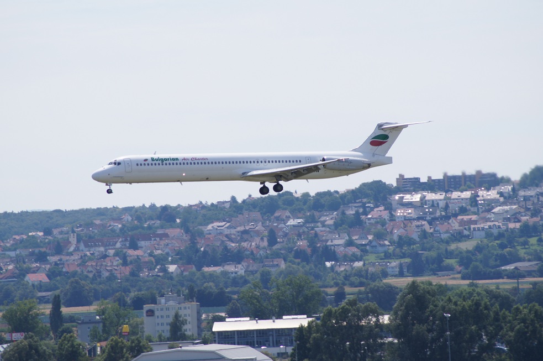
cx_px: 272
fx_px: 4520
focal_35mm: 300
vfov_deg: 4.6
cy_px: 180
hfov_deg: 6.9
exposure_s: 1/400
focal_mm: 200
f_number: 9
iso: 100
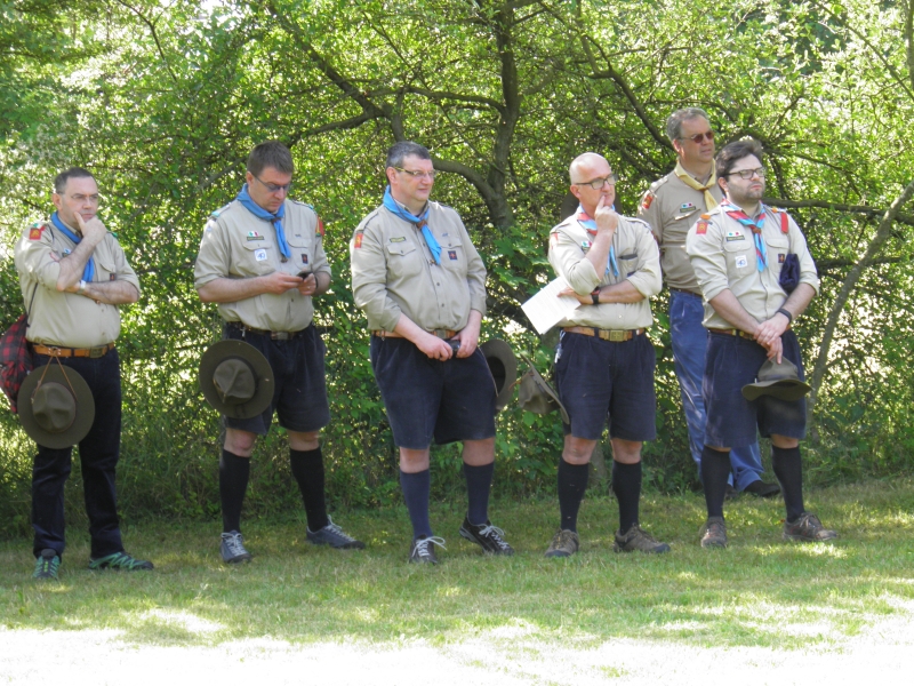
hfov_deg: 14.0
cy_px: 343
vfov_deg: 10.5
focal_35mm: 141
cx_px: 457
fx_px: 3723
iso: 50
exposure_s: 1/60
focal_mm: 25.4
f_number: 4
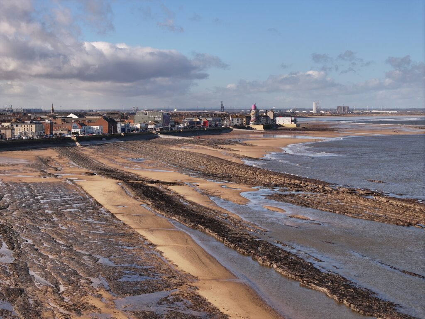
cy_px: 160
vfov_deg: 21.0
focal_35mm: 70
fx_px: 859
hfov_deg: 27.8
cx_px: 212
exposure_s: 1/1250
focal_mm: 19.35
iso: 100
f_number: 2.8
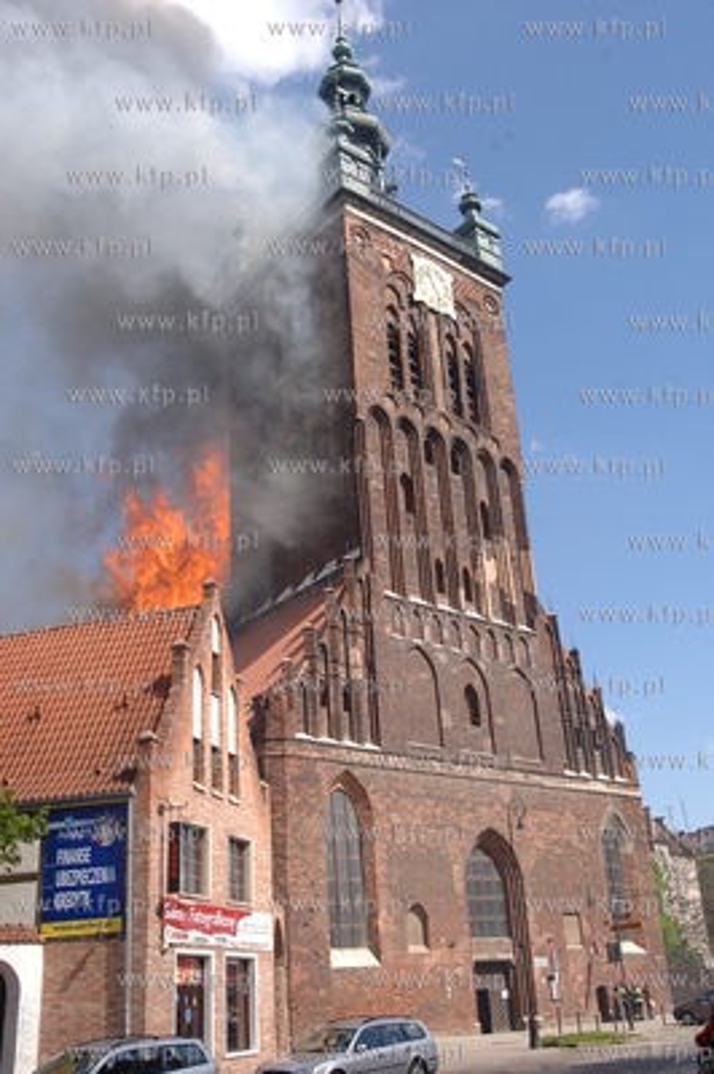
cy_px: 537
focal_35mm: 36
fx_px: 1073
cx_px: 357
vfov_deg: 53.2
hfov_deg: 36.8
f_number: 8
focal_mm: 24
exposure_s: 1/500
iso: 400
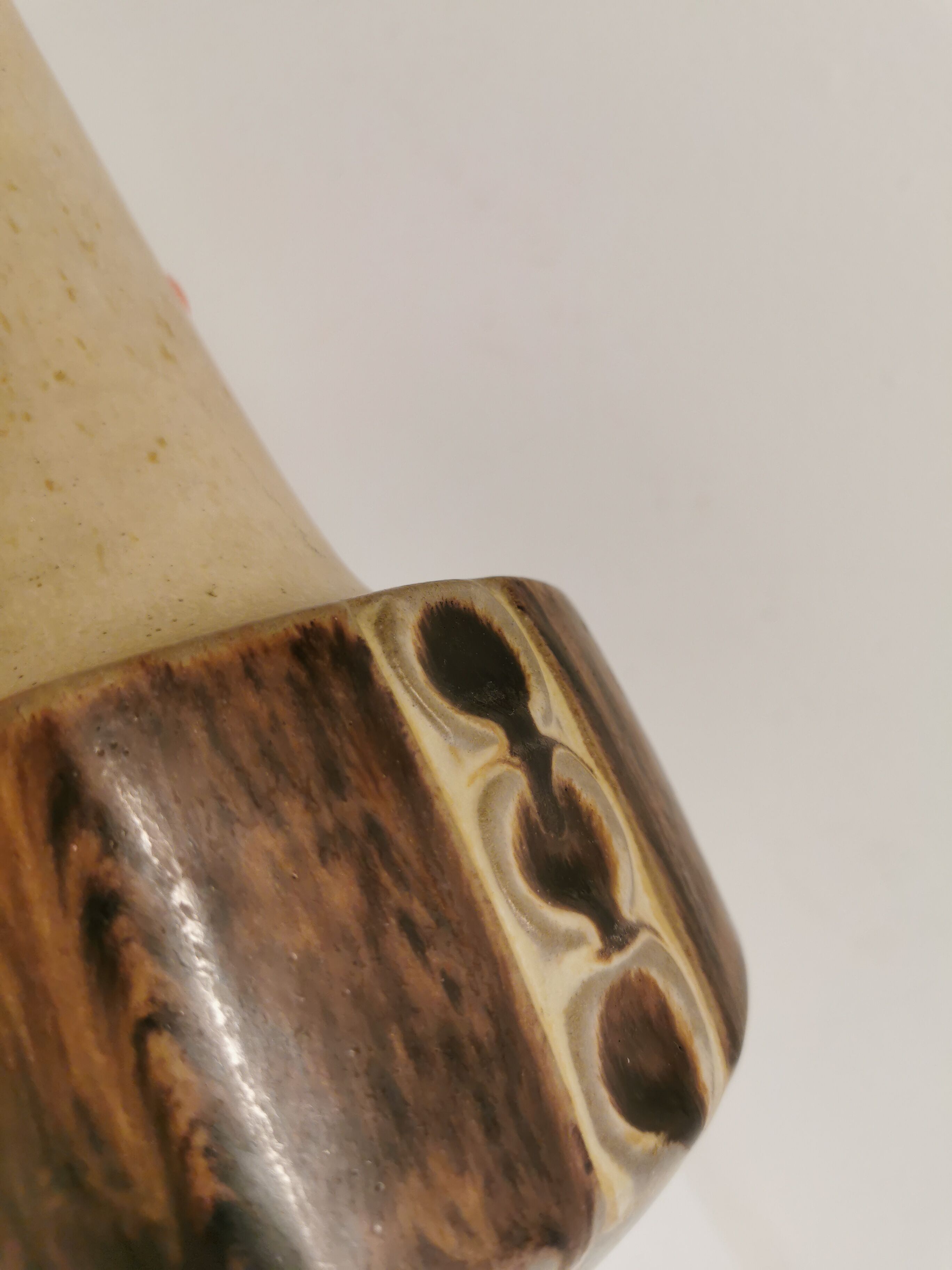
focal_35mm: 27
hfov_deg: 51.4
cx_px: 476
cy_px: 635
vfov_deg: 65.3
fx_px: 990
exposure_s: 1/120
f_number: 1.6
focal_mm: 5.56
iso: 125
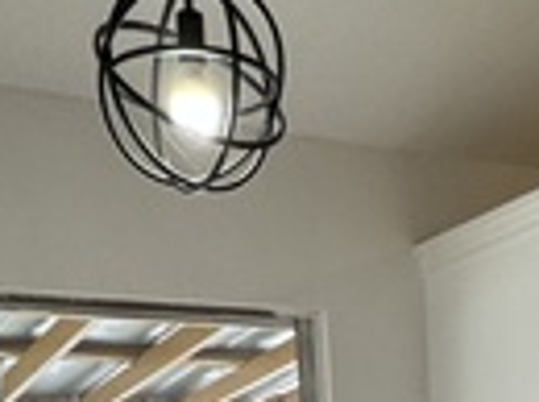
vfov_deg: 15.0
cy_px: 908
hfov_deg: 27.8
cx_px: 402
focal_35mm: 69
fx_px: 1072
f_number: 2.2
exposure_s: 1/120
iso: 64
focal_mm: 2.22
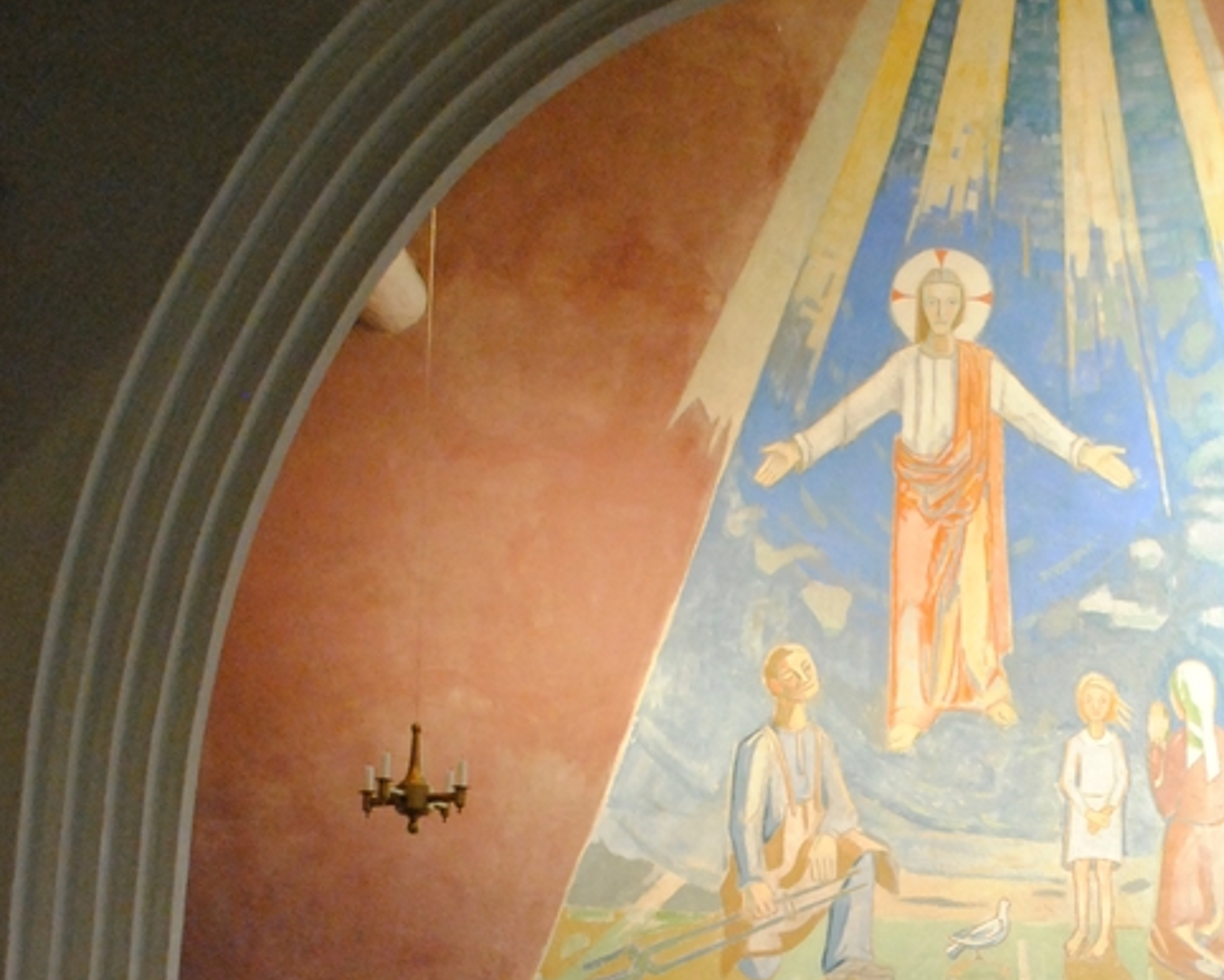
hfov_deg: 20.8
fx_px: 3299
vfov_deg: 16.5
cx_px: 987
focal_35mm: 91
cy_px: 1010
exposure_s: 1/20
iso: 1600
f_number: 4.2
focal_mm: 26
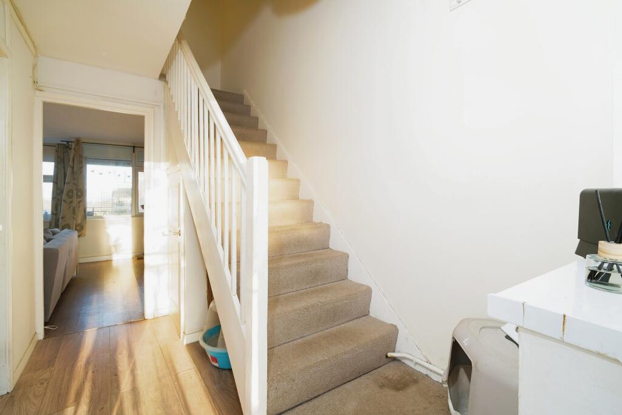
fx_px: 276
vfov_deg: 73.8
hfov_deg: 96.7
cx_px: 311
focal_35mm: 16
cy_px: 208
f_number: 8
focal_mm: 16
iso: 125
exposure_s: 1/10
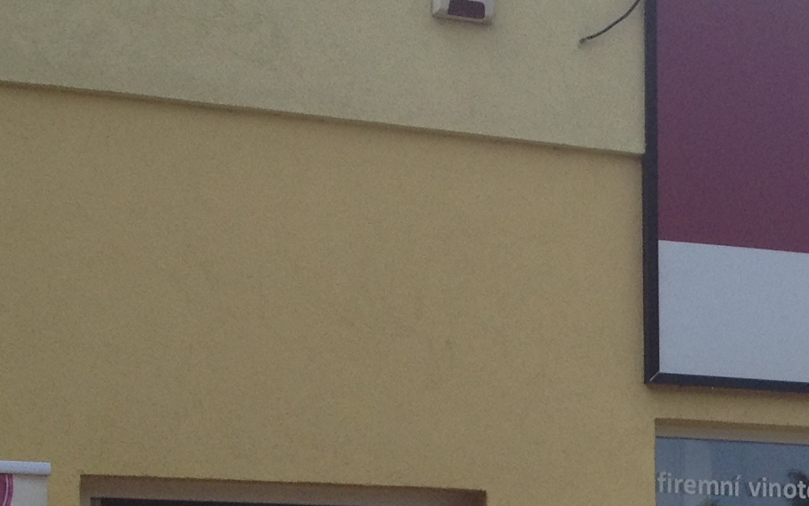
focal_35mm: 126
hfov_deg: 15.7
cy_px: 642
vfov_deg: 10.2
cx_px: 1050
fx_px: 2779
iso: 50
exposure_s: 1/905
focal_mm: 4.28
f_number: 2.4
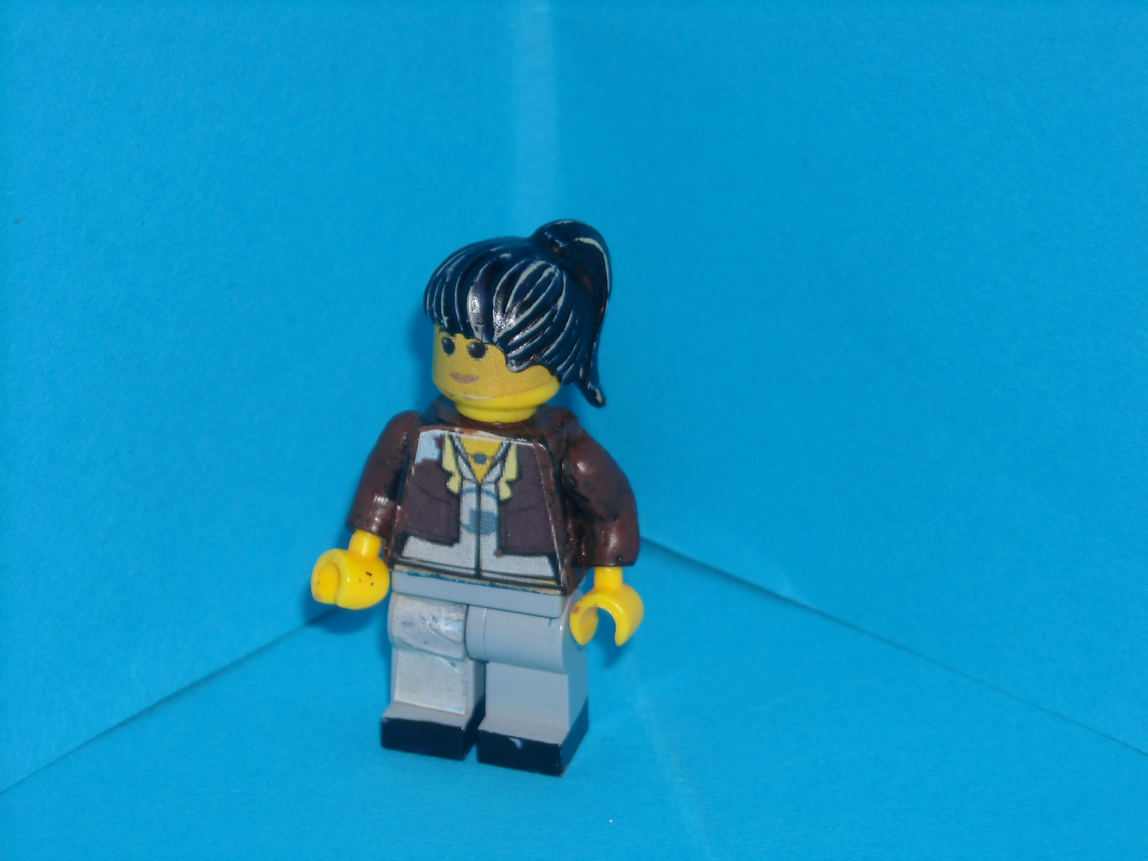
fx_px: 3482
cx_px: 574
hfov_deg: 18.7
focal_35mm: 105
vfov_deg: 14.1
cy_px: 430
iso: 64
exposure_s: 1/125
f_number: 9.3
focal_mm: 17.1
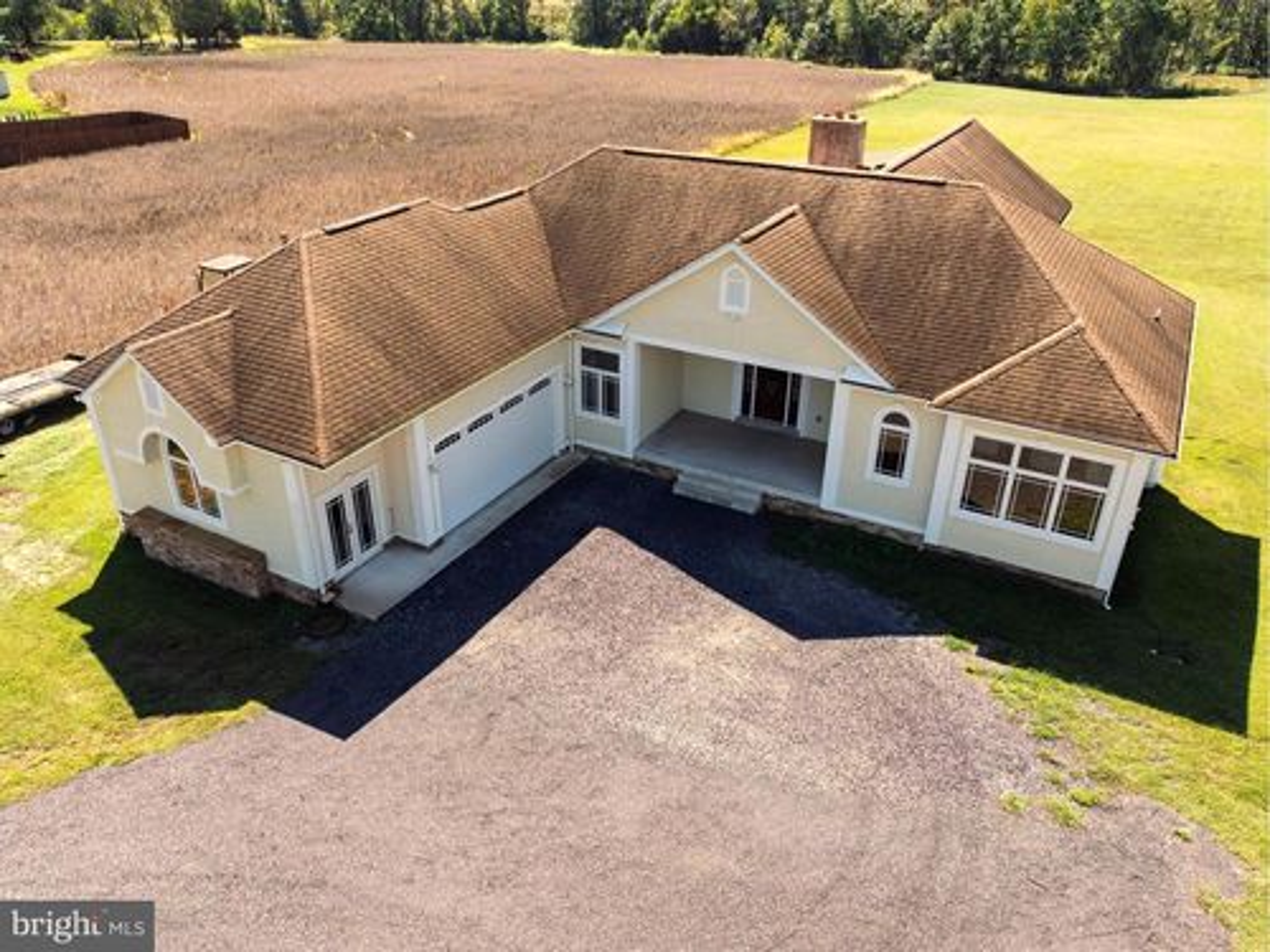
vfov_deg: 56.8
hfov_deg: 71.6
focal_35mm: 24
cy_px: 476
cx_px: 635
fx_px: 881
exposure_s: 1/2000
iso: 100
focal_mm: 12.29
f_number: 2.8
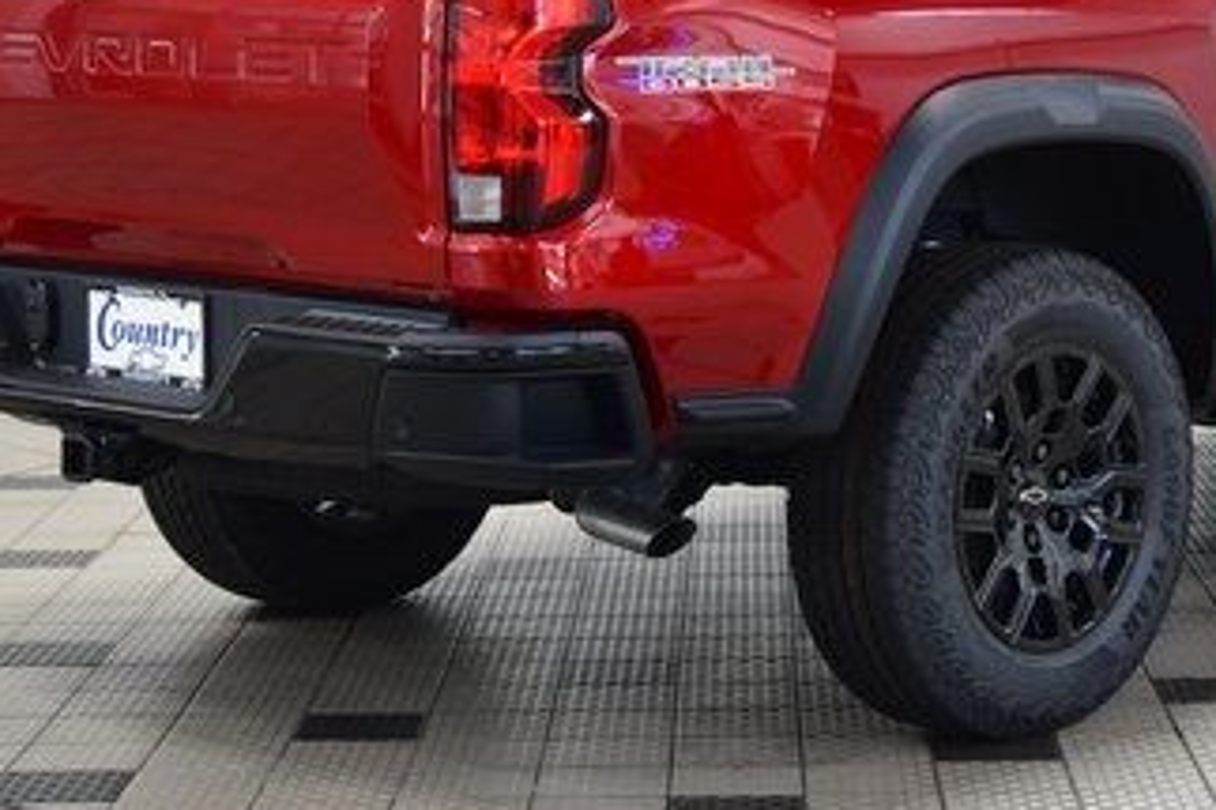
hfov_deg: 18.9
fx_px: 3612
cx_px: 960
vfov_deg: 12.7
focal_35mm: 107
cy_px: 119
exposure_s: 1/15
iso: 640
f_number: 6.3
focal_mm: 36
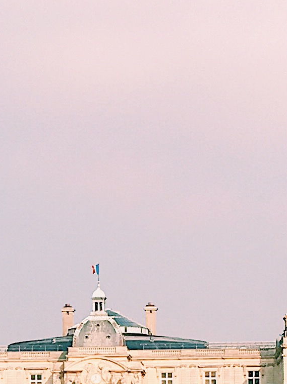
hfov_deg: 9.6
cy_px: 411
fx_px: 1703
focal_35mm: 154
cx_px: 64
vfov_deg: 12.6
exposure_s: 1/1603
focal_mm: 4.15
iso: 25
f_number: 2.2
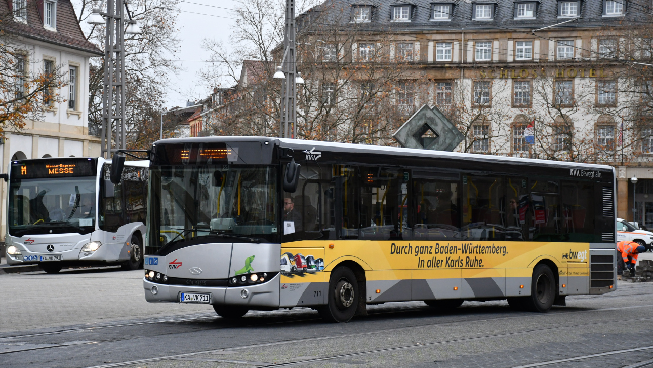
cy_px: 149
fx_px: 1645
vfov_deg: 12.7
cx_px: 325
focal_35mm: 95
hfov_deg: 22.5
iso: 1250
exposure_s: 1/1000
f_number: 5
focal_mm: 60
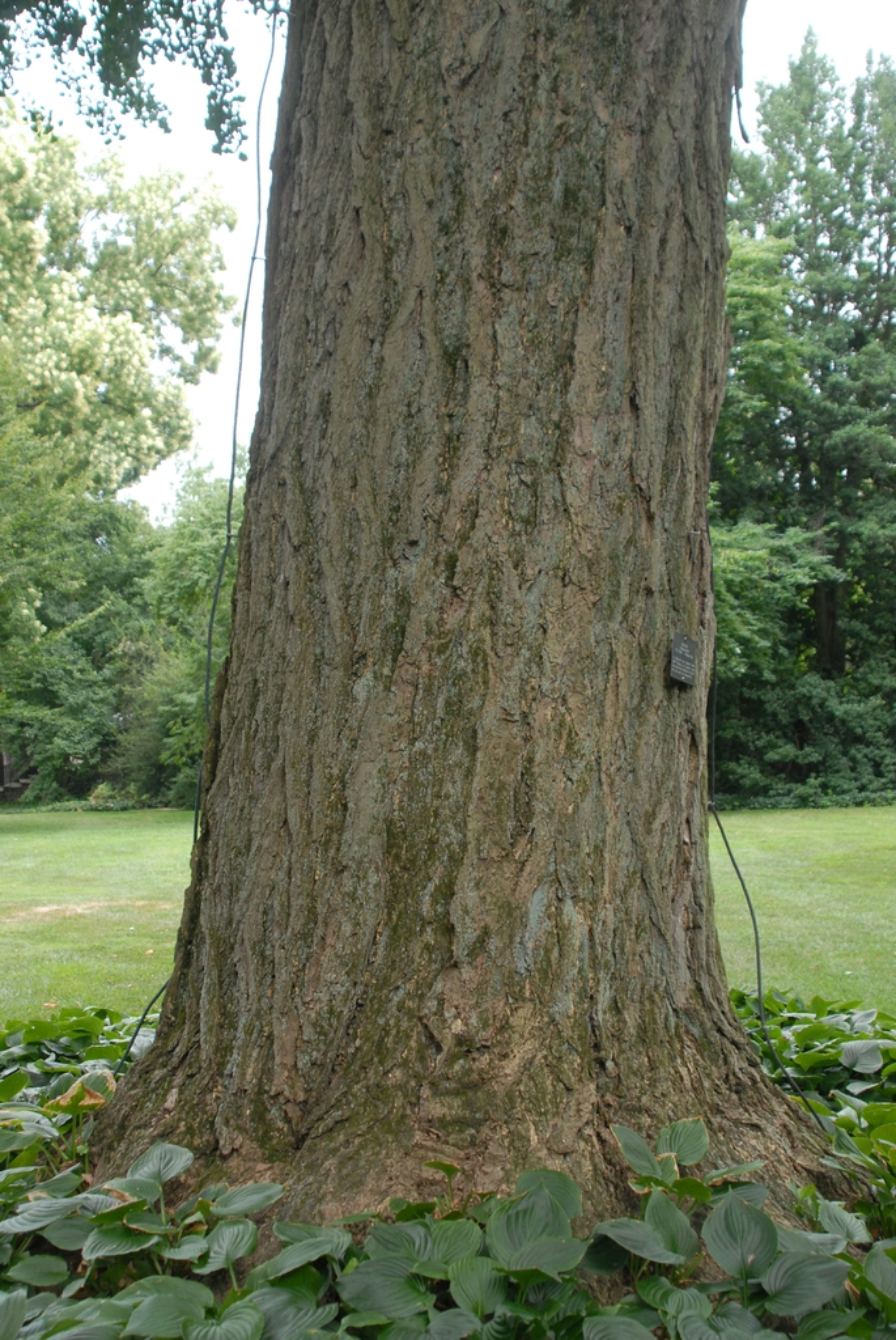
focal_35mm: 42
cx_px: 448
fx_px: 1564
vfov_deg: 46.4
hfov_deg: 32.0
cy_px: 670
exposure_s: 1/80
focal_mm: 28
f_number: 4.5
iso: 400
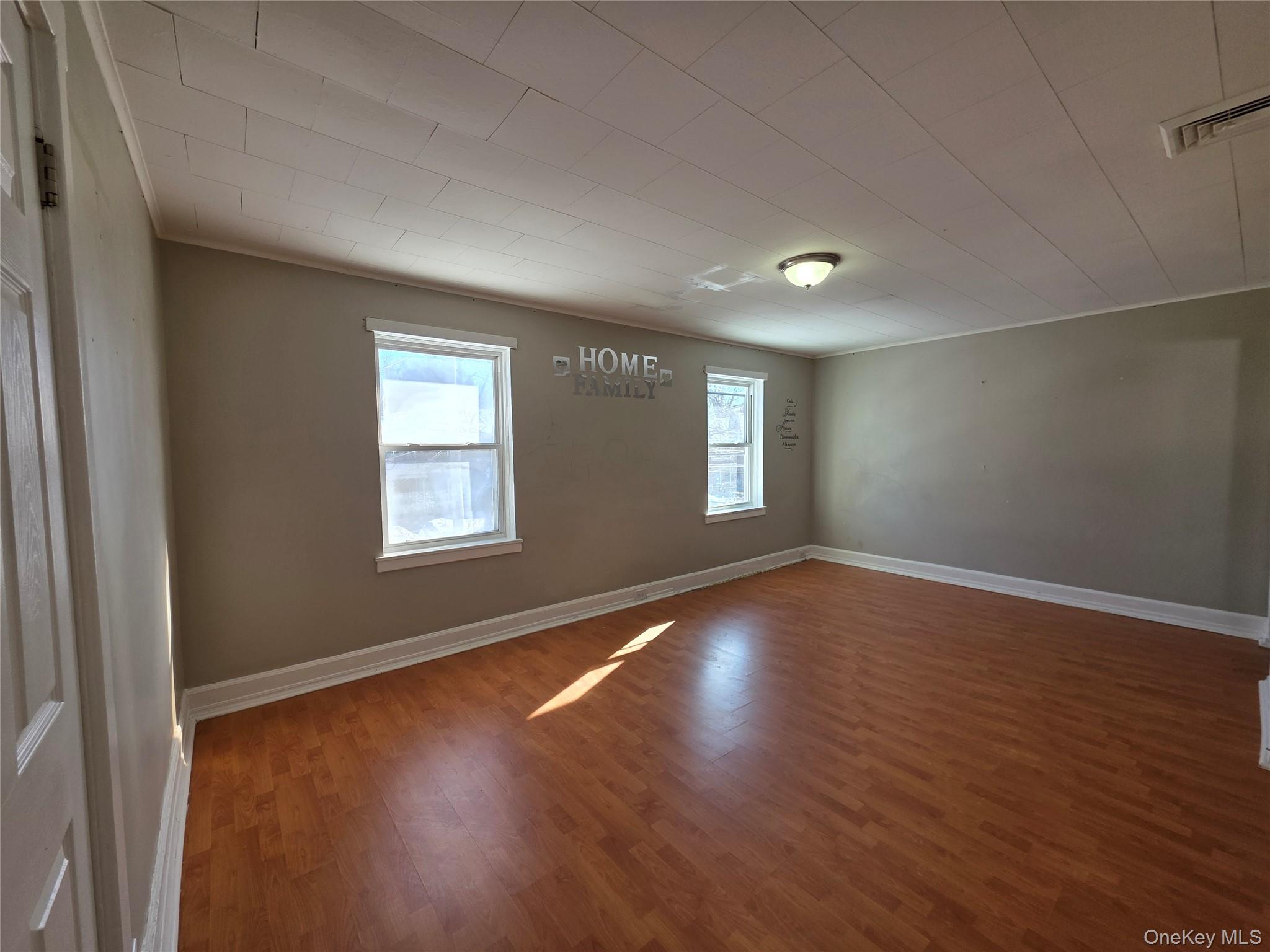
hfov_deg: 106.2
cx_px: 635
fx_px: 477
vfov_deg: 89.9
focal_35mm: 13
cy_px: 476
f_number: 1.9
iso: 32
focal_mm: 2.2
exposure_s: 1/120
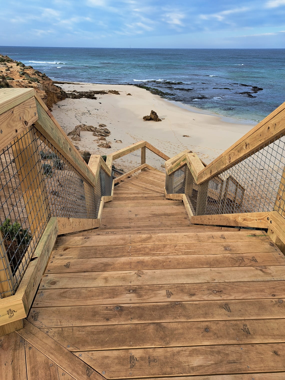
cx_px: 142
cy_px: 190
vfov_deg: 71.6
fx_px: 263
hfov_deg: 56.8
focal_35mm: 24
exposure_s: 1/455
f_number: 1.8
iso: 50
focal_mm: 5.23
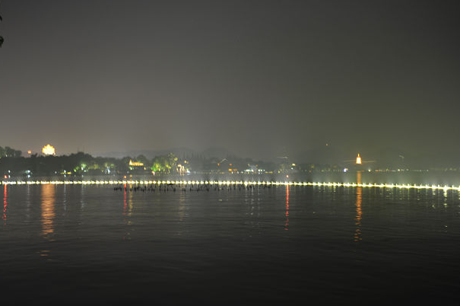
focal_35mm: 41
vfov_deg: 32.6
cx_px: 289
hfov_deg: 47.0
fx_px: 523
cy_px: 147
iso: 400
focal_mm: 31
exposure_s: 1/1.3
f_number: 2.8
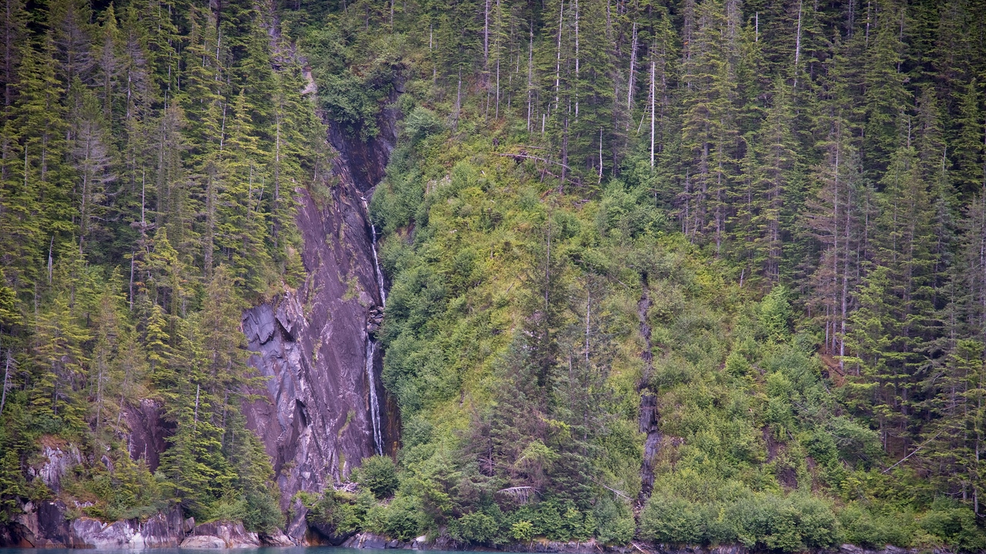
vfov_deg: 9.6
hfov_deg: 17.0
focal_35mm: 126
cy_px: 316
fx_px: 3294
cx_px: 493
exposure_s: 1/250
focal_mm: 120
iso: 320
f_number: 4
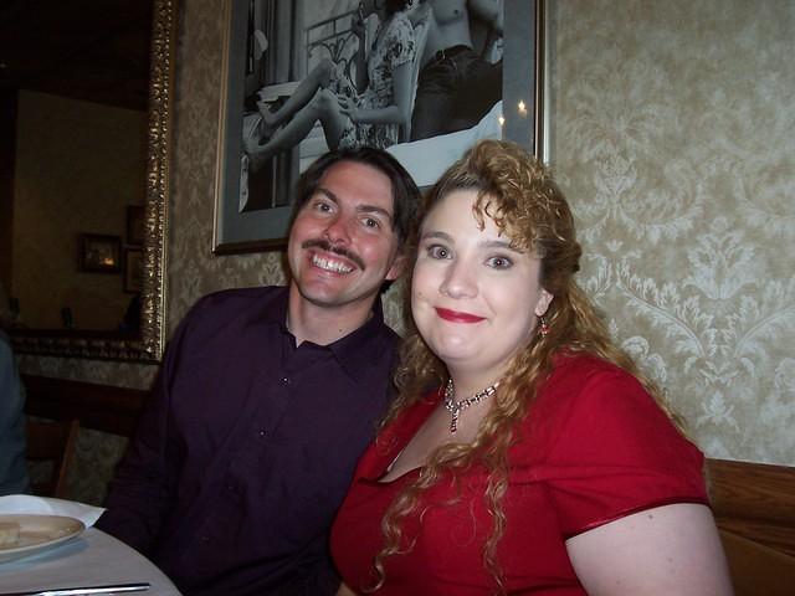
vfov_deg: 38.7
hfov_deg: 50.1
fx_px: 850
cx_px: 398
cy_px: 298
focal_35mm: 37
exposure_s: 1/60
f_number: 2.8
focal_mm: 5.6
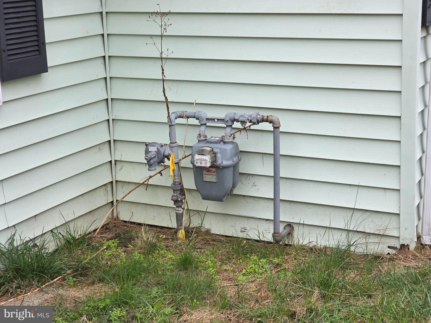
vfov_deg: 21.3
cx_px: 216
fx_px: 859
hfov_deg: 28.2
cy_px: 162
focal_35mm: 69
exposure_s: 1/485
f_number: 2.4
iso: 50
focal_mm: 7.9
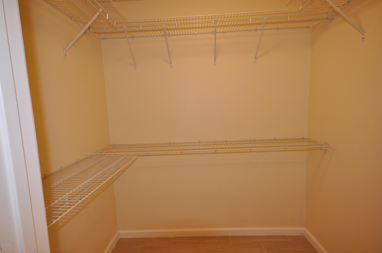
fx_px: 207
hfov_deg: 85.5
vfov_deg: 63.1
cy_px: 126
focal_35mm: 20
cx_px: 191
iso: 200
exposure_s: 1/6
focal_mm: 13
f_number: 9
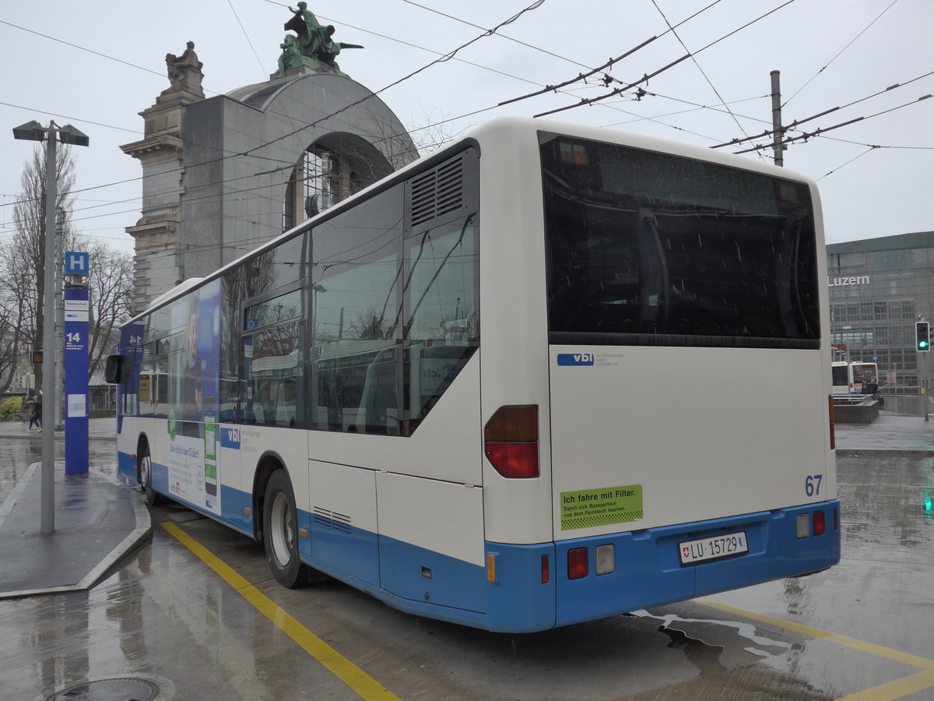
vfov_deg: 48.2
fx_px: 782
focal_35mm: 29
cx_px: 467
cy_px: 350
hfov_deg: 61.7
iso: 160
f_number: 2
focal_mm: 6
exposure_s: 1/640
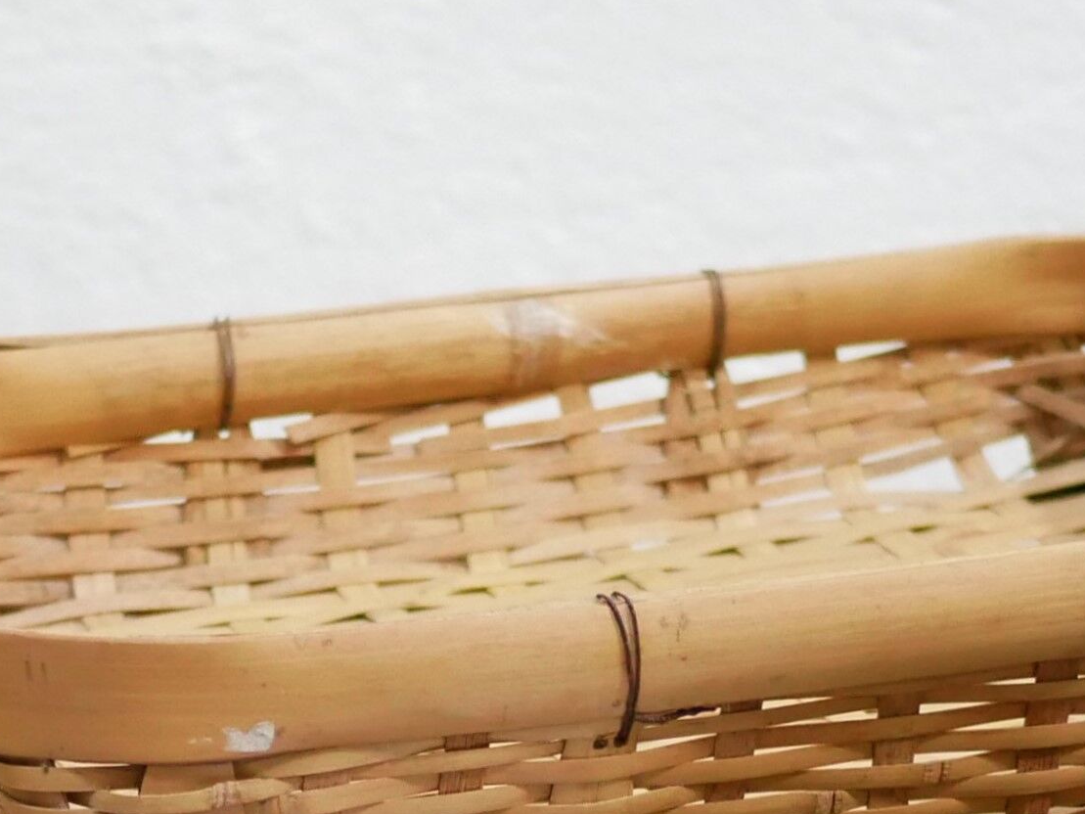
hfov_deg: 12.2
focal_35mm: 162
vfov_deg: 9.1
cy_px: 972
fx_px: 5078
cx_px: 493
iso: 1250
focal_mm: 20
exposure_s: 1/60
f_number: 1.7
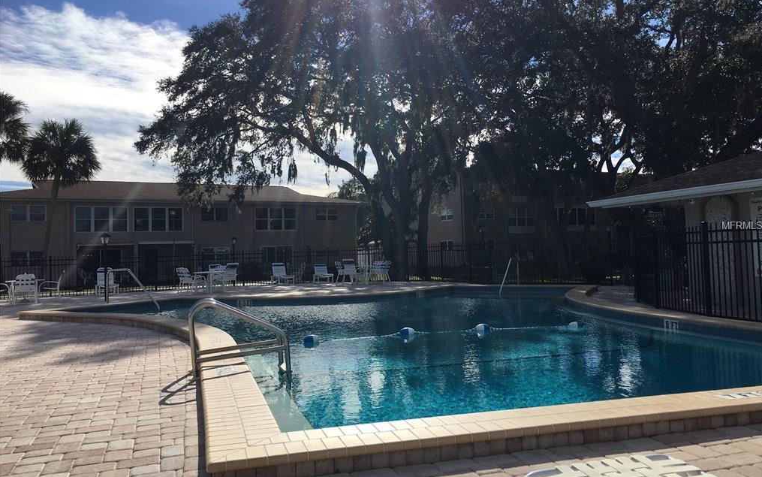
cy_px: 226
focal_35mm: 31
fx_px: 644
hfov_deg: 61.2
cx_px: 383
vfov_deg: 40.6
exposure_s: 1/3663
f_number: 2.2
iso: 25
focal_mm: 4.15
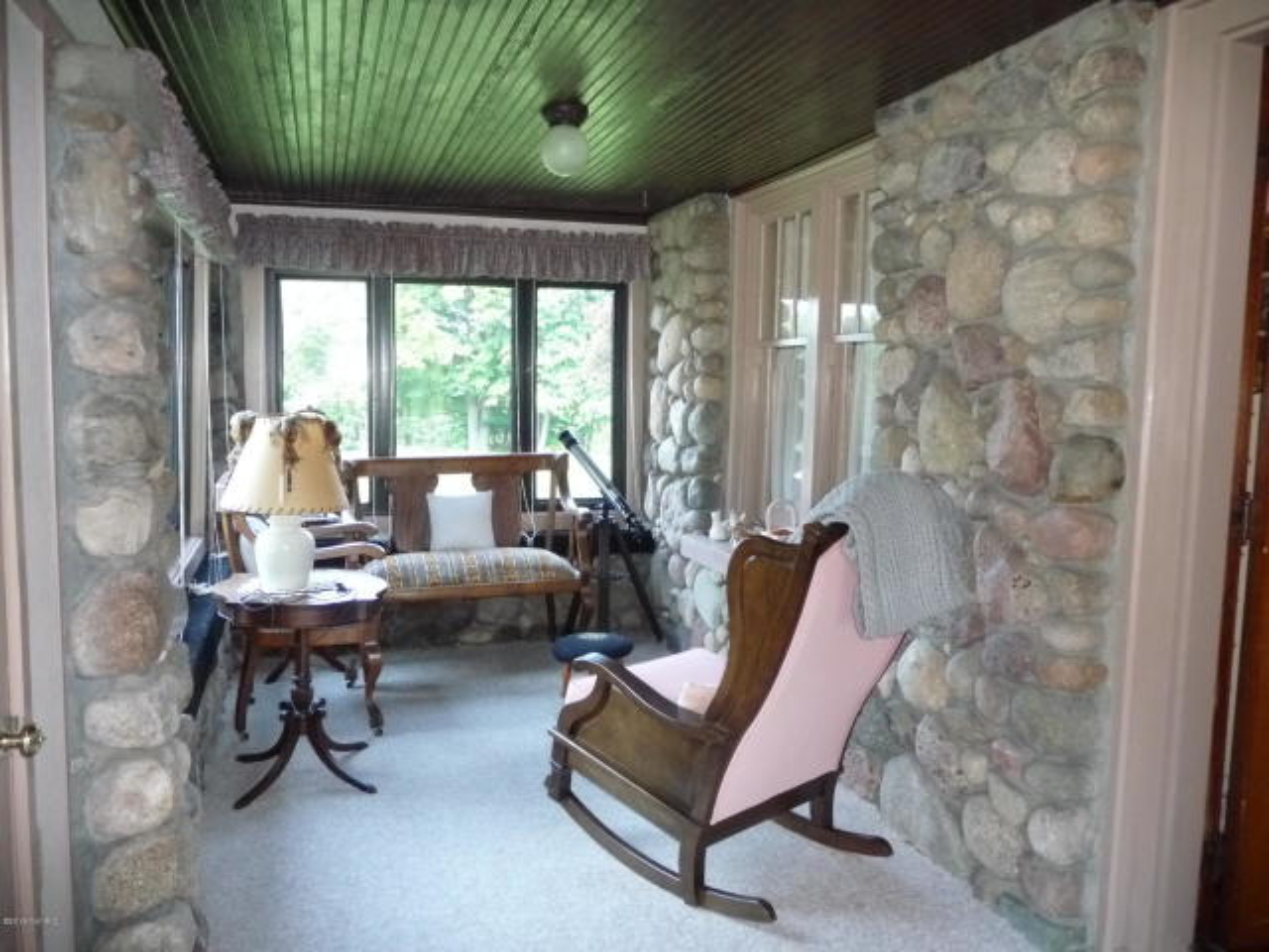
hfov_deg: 63.4
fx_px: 1026
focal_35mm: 28
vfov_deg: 49.7
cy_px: 476
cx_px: 634
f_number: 3.3
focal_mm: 4.7
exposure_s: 1/30
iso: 500
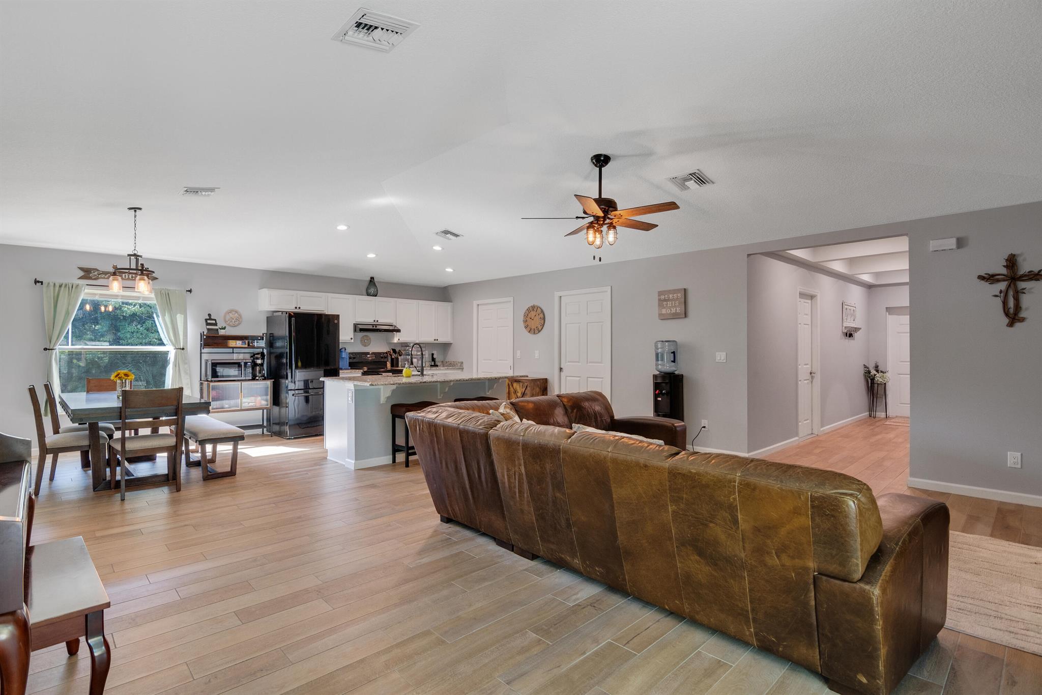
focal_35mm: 24
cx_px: 521
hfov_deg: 73.7
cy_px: 348
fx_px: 695
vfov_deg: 53.1
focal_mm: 16
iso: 320
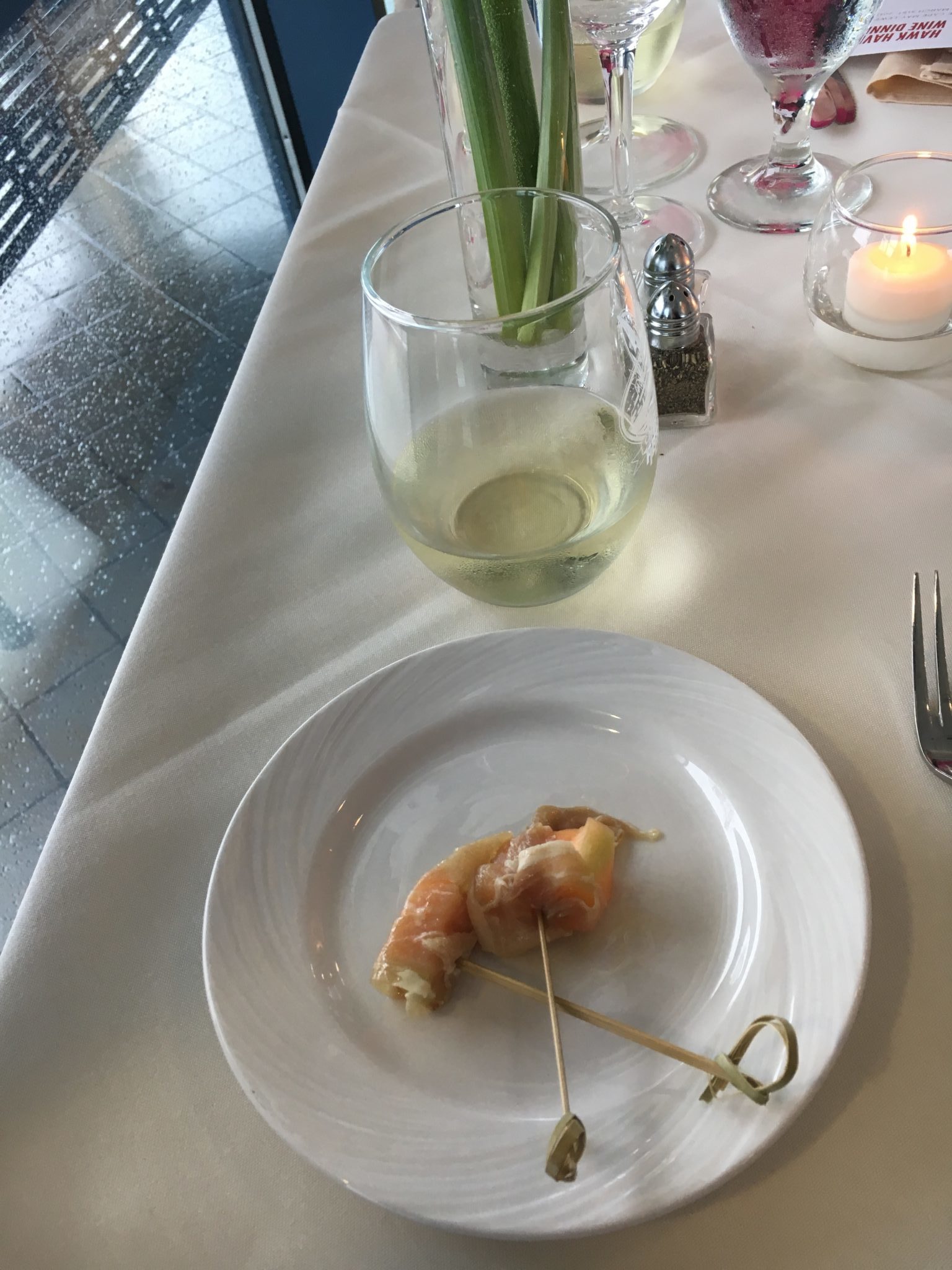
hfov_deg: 48.2
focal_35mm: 29
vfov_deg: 61.7
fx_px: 1063
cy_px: 635
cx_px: 476
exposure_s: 1/30
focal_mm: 4.15
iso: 50
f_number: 2.2
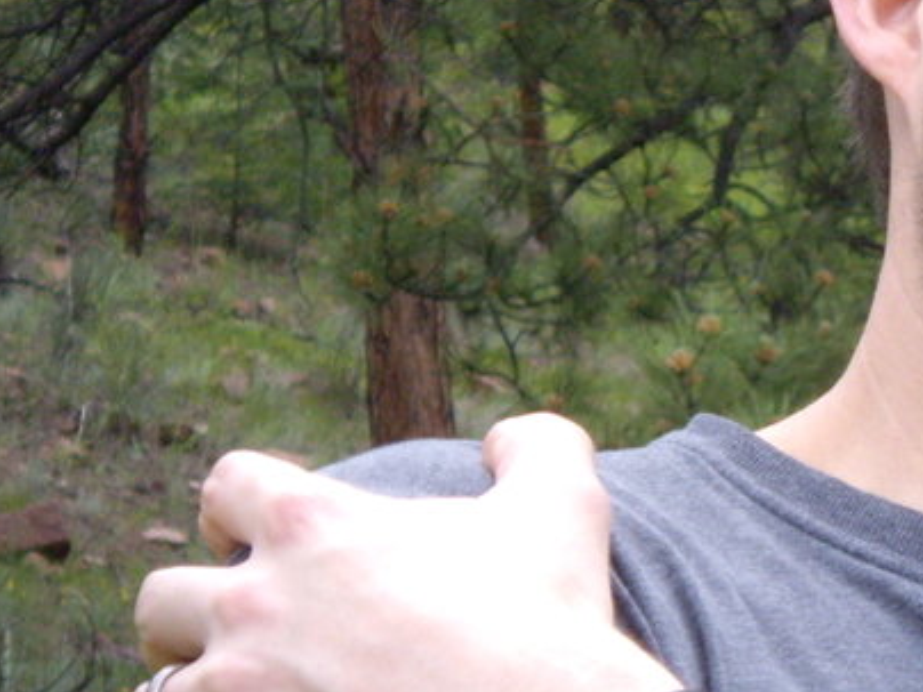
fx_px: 7706
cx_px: 829
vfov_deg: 5.1
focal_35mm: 289
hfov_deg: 6.8
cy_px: 258
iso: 200
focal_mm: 18.6
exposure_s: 1/160
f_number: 5.2
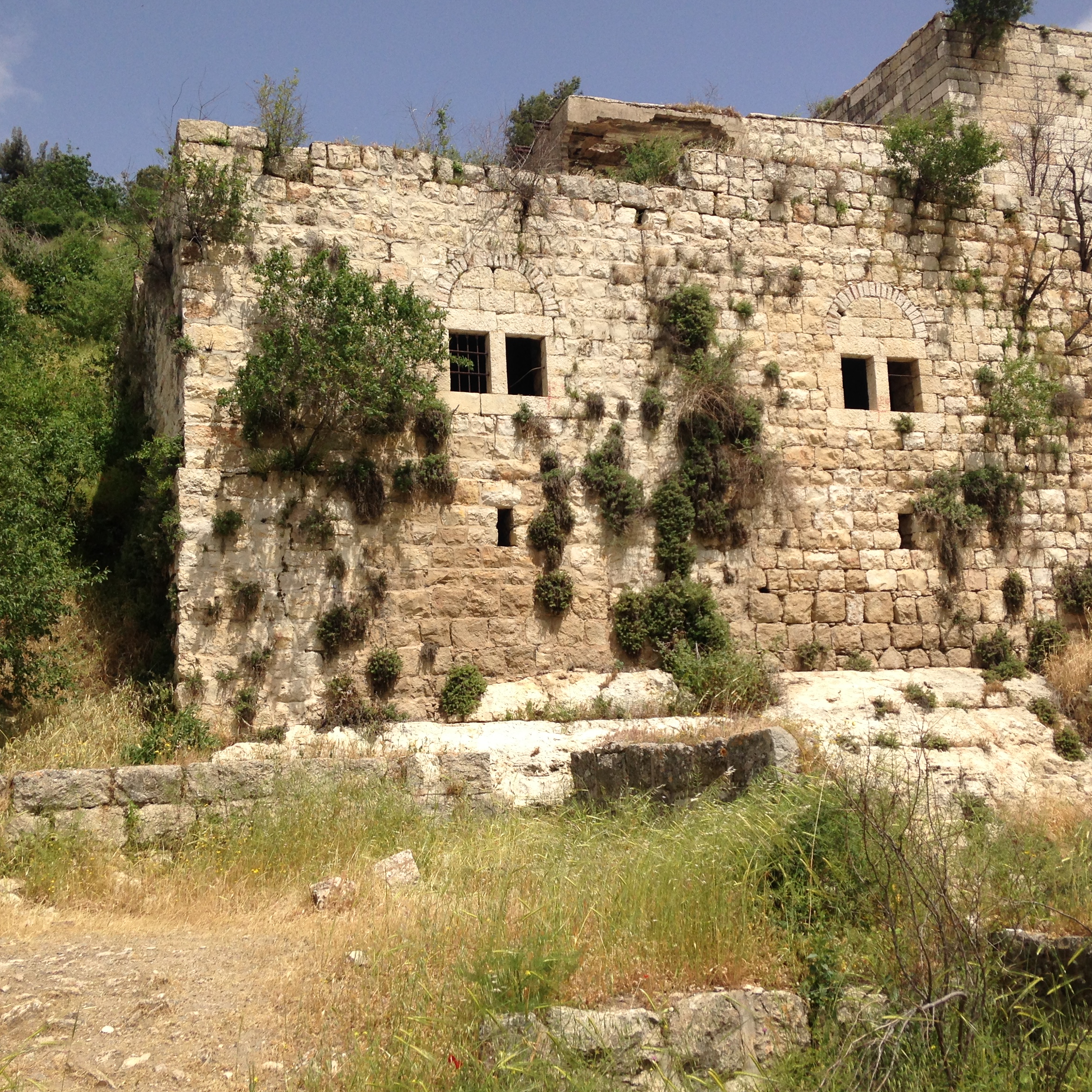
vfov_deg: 40.9
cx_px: 570
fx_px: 1463
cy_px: 529
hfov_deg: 40.9
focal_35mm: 41
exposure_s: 1/2358
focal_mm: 4.12
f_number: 2.4
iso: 50
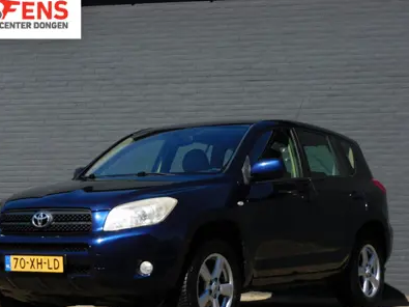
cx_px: 175
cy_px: 169
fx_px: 1004
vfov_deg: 17.4
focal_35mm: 85
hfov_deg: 23.0
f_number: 4.5
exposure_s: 1/1000
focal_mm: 12.5
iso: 125
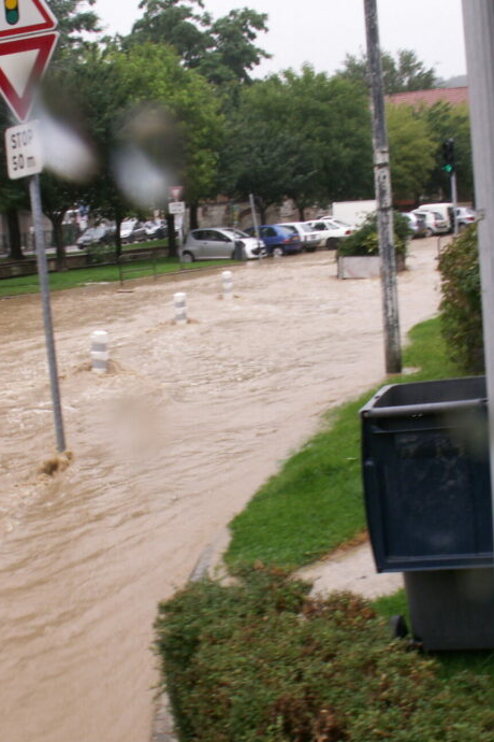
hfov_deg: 25.1
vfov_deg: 36.8
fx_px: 1111
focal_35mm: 54
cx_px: 234
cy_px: 404
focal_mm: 5.86
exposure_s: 1/30
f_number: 7.1
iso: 50
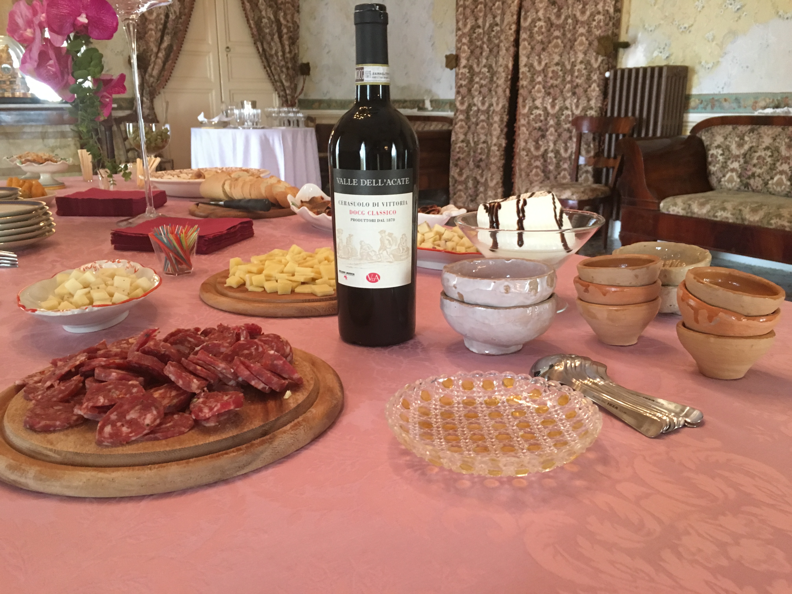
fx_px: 664
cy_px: 297
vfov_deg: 48.2
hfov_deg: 61.7
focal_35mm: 29
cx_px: 396
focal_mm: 4.15
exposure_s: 1/20
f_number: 2.2
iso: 200
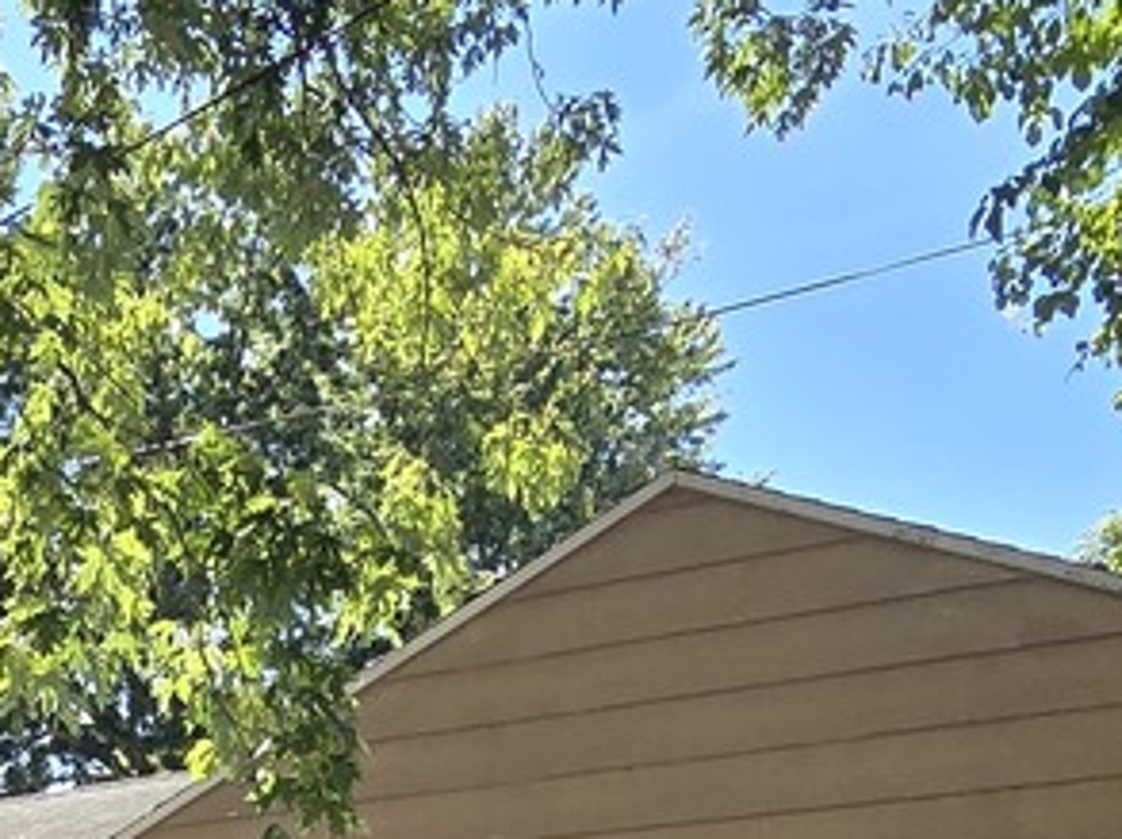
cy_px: 1429
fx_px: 2072
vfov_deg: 18.7
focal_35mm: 64
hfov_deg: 28.4
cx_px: -11
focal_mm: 2.2
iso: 50
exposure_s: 1/932
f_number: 2.2
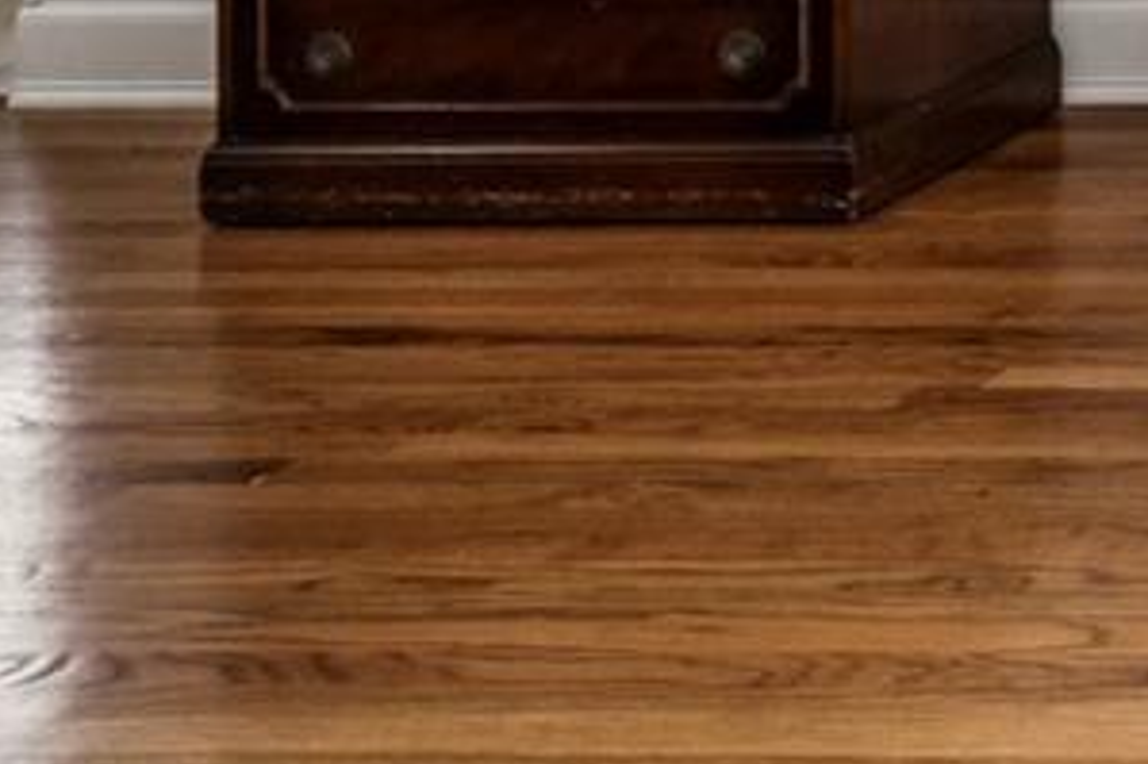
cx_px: 2787
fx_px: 3060
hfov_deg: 14.2
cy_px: -701
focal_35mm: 96
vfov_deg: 12.7
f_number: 8
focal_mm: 14
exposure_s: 1/50
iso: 640
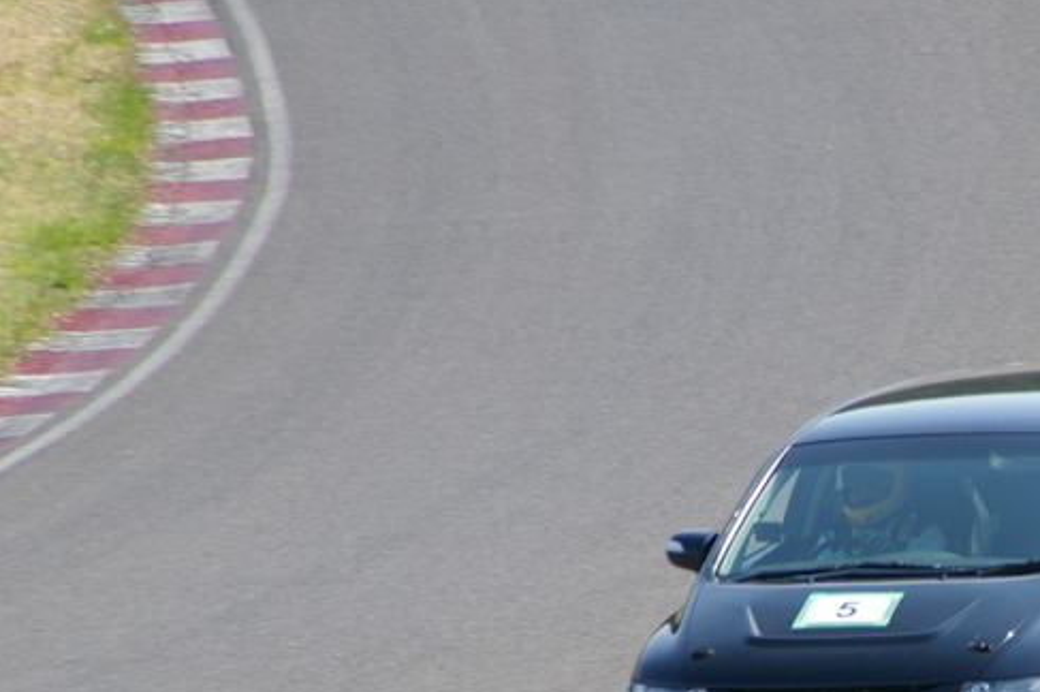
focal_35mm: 789
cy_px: 613
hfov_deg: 2.6
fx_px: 22777
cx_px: 989
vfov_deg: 1.7
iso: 200
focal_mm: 250
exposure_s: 1/125
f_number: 11
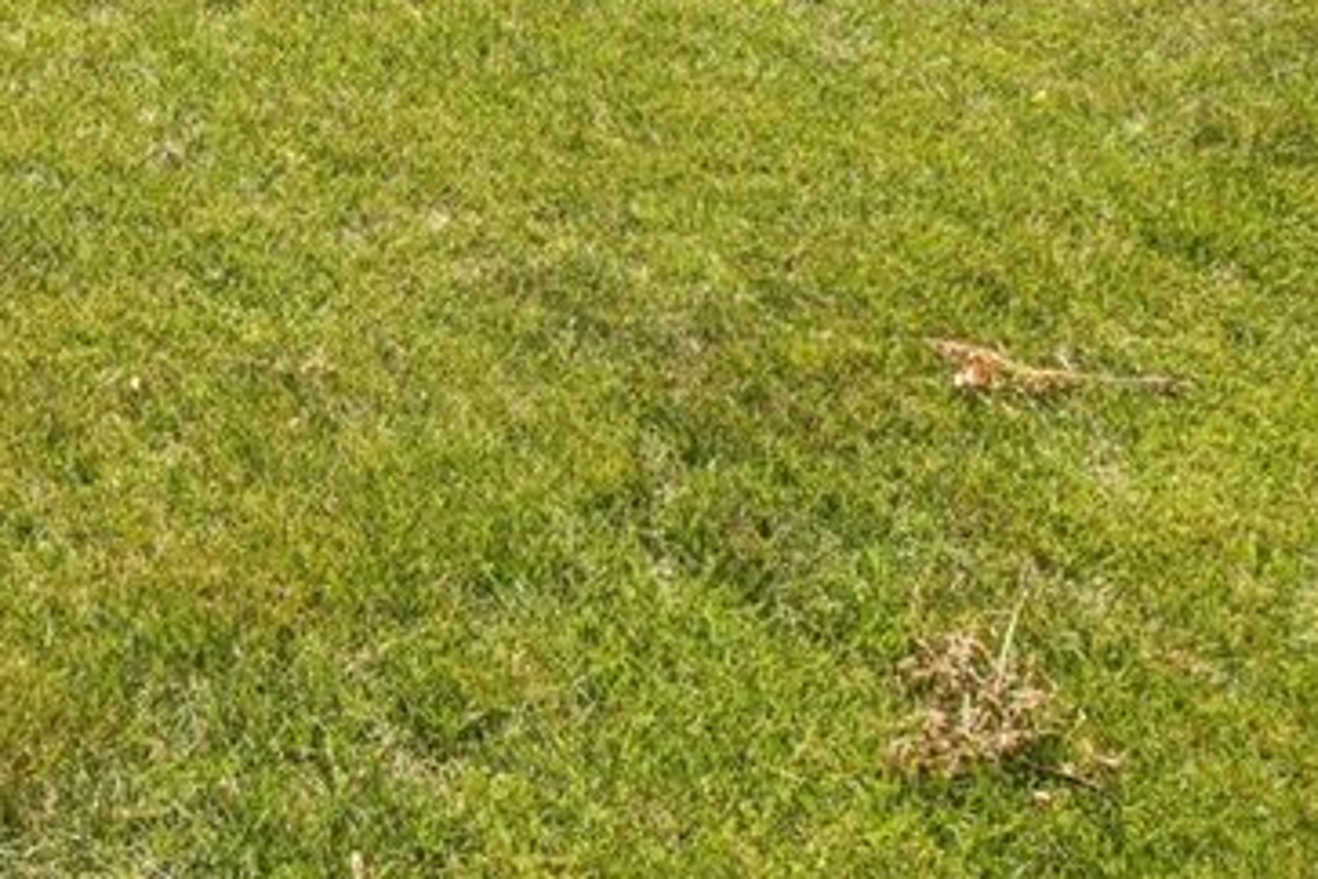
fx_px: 2453
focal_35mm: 67
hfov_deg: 26.7
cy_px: -647
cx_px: -260
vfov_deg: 17.1
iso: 100
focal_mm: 10
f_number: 7.1
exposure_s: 1/200
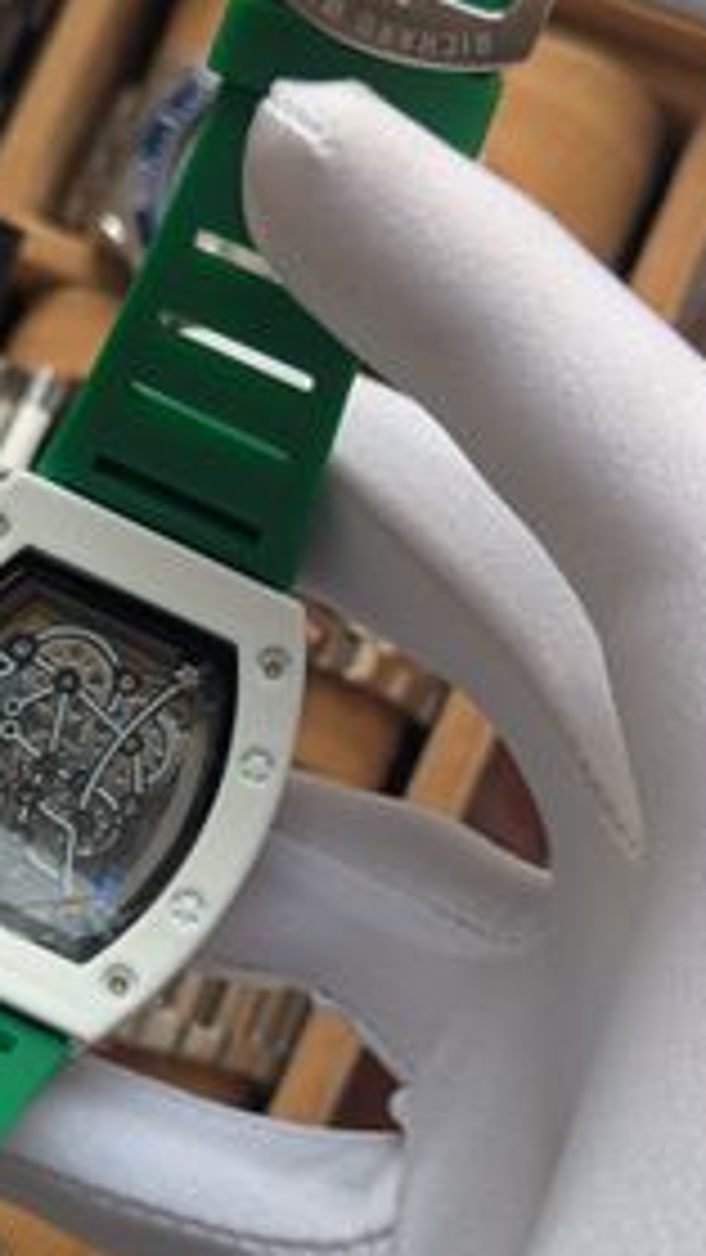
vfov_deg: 28.1
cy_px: 824
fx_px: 2495
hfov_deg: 15.9
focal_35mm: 75
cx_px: 83
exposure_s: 1/321
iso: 46
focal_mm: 6.81
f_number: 1.85
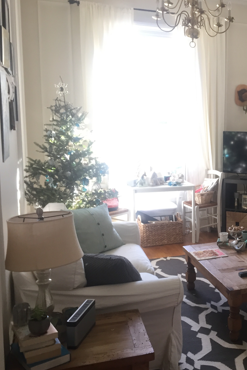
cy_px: 186
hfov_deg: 30.6
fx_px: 422
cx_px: 239
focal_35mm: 41
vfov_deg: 47.4
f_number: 2.2
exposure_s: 1/30
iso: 32
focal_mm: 4.15
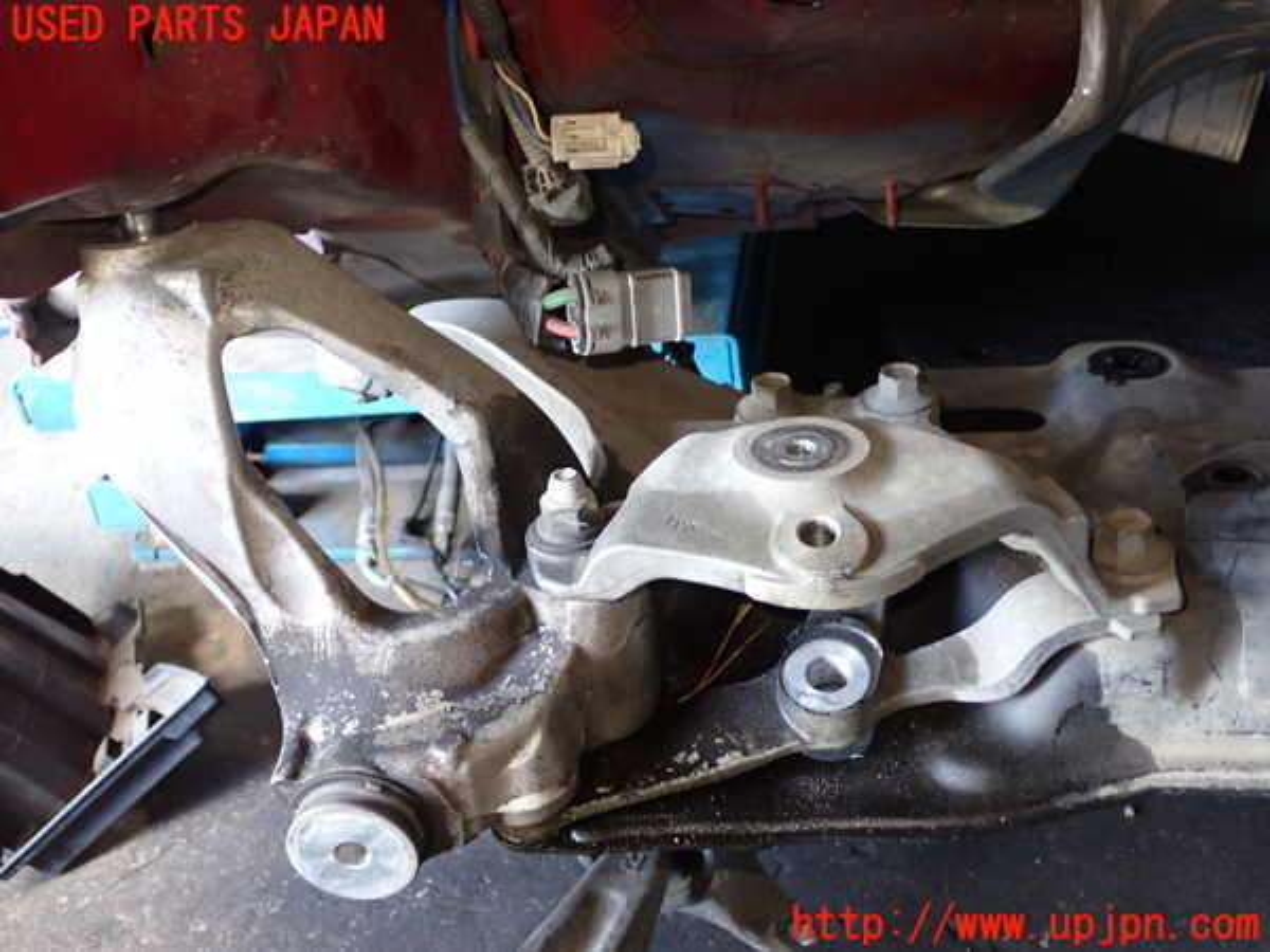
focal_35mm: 38
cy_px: 476
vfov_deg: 37.7
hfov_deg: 49.0
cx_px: 635
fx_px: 1394
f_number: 2.7
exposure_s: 1/30
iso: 800
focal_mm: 6.83
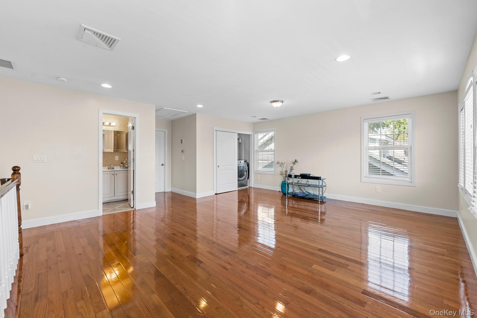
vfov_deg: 81.2
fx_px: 185
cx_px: 238
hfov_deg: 104.3
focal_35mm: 14
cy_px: 159
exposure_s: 1/1.67
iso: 250
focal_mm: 14
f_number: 10
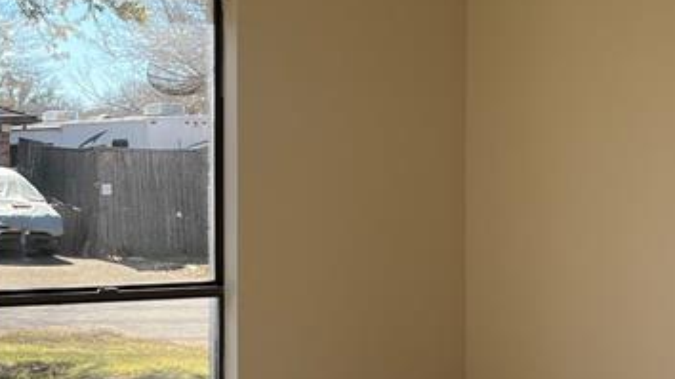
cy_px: 173
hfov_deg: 25.6
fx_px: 1467
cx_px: 170
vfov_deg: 14.7
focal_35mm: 82
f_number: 1.5
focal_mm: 5.7
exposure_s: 1/991
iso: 50
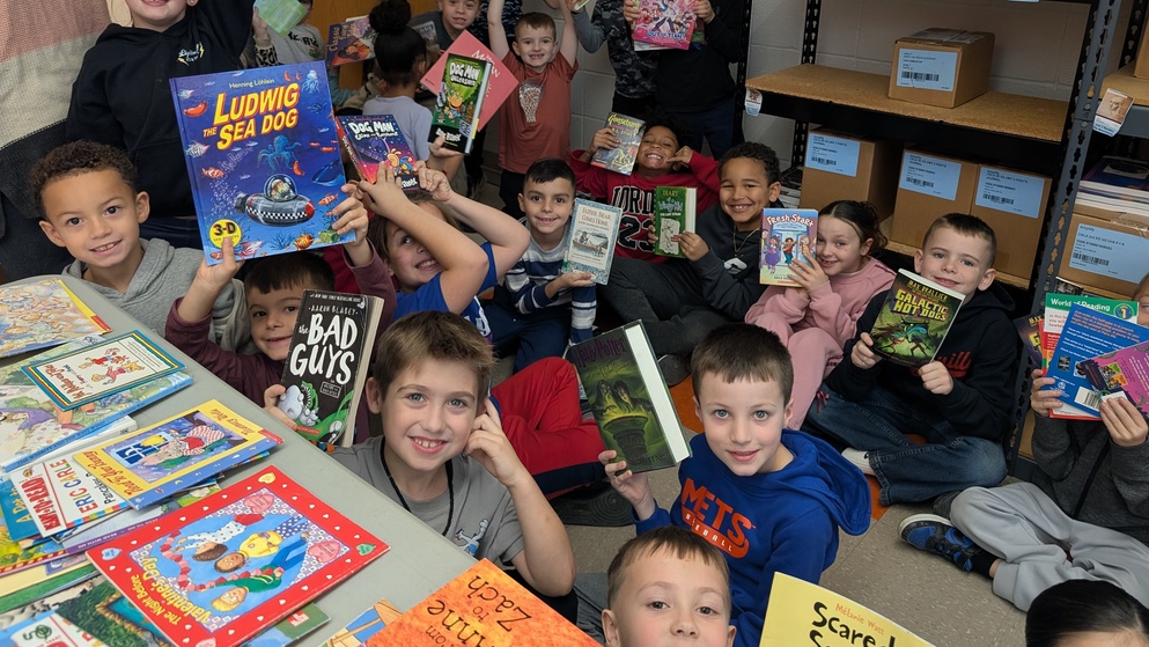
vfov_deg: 42.5
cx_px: 569
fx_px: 823
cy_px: 237
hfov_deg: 69.8
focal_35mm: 27
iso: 301
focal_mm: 6.9
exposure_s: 1/120
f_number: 1.68
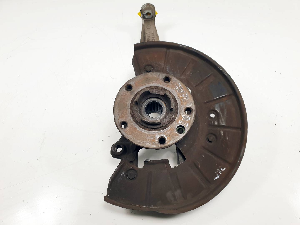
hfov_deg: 67.3
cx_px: 150
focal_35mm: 26
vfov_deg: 53.1
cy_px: 112
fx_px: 225
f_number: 1.5
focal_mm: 4.3
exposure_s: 1/534
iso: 50
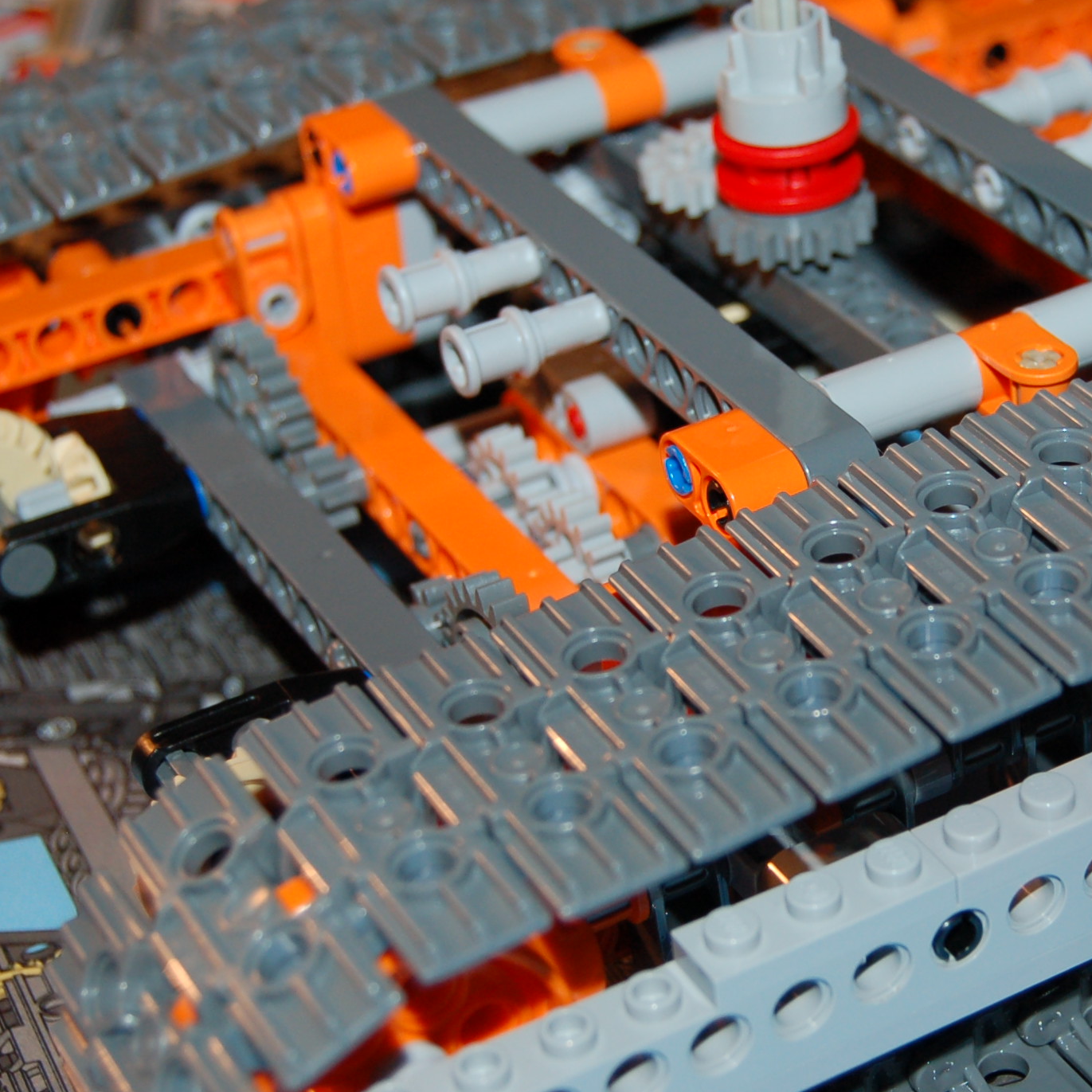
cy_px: 507
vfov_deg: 18.3
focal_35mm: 95
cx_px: 854
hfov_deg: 18.2
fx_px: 3391
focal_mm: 34
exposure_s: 1/60
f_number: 4.5
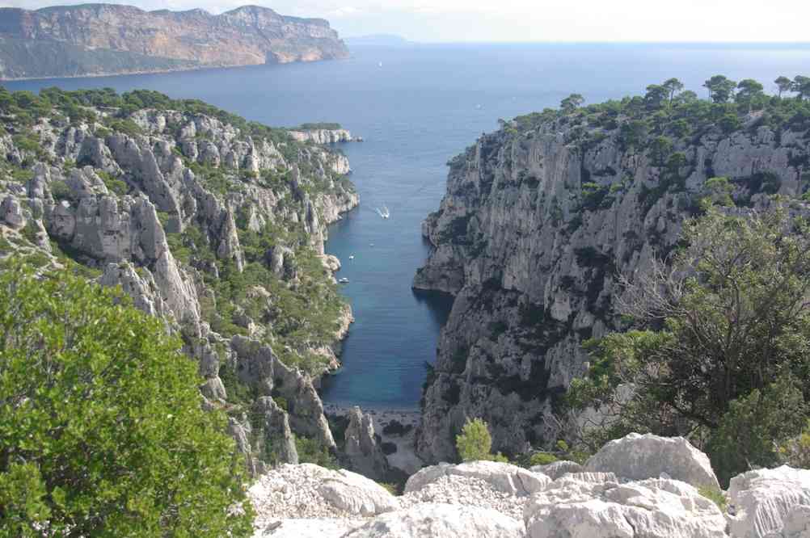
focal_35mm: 36
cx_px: 405
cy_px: 269
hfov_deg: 53.2
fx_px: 809
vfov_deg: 36.8
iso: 100
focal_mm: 24
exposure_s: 1/180
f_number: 6.7
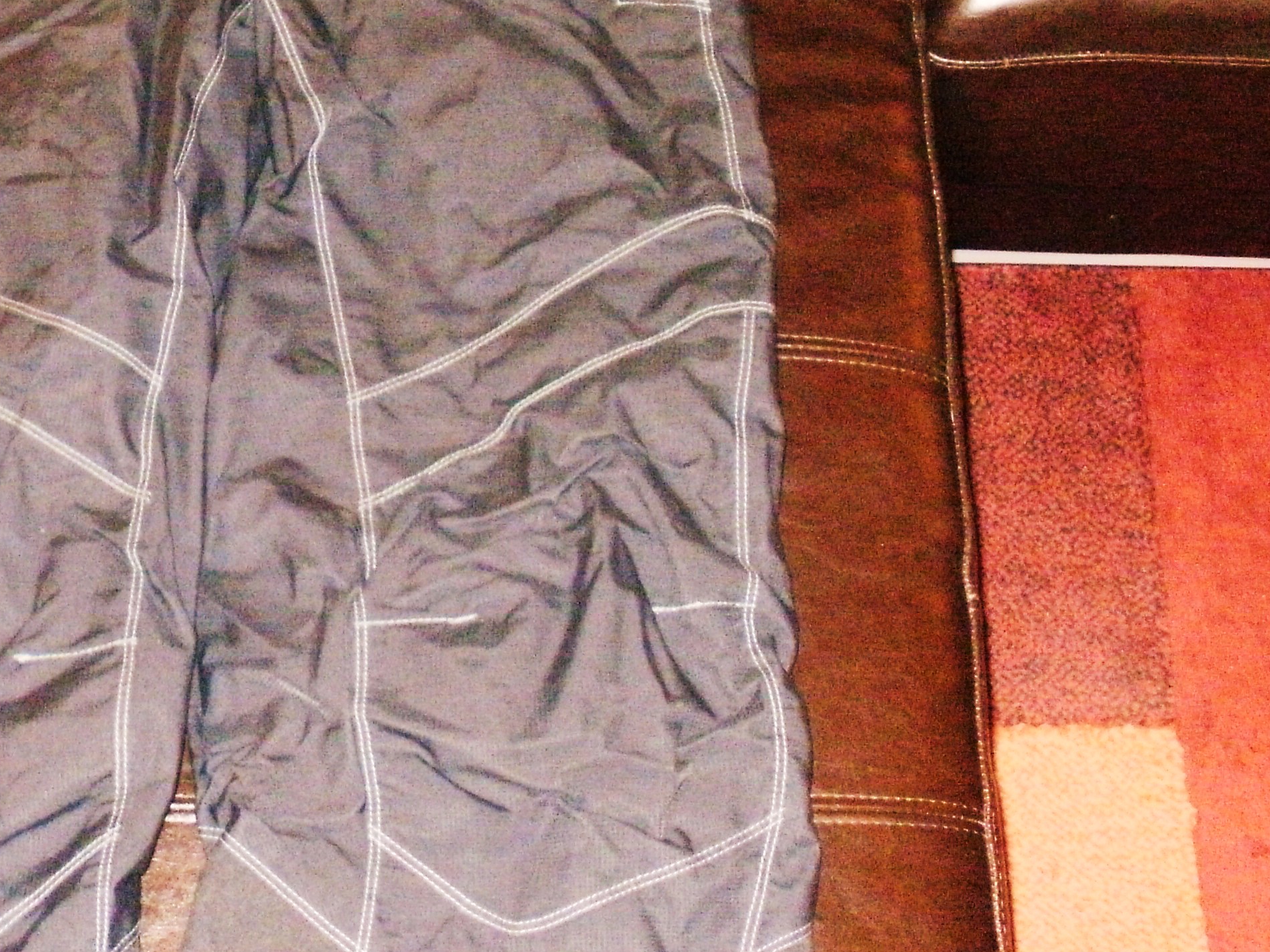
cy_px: 283
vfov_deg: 19.5
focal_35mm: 75
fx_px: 2751
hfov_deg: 25.5
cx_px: 225
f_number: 3.5
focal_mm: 6.3
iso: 640
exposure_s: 1/30
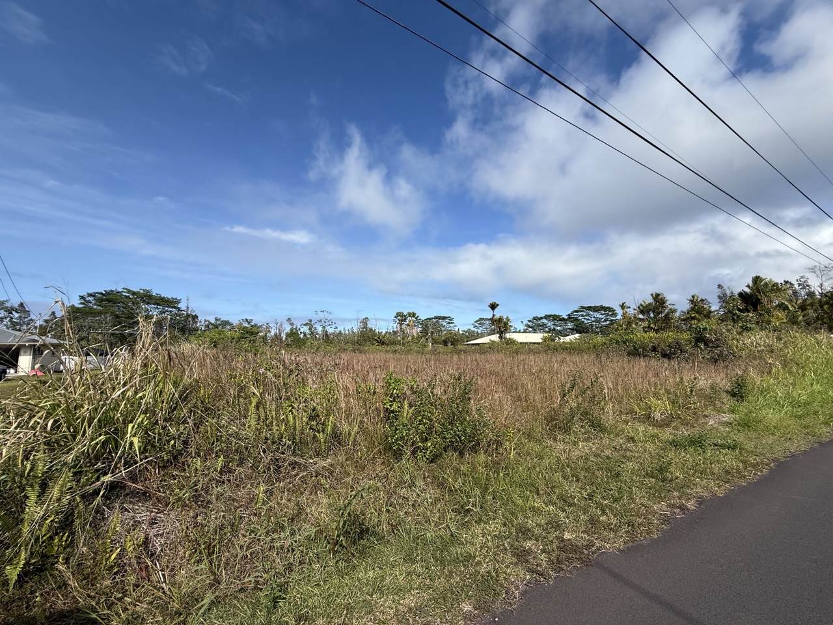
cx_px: 416
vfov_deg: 85.7
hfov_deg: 102.1
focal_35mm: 14
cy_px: 312
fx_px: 337
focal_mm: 2.22
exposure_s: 1/2976
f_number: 2.2
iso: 50
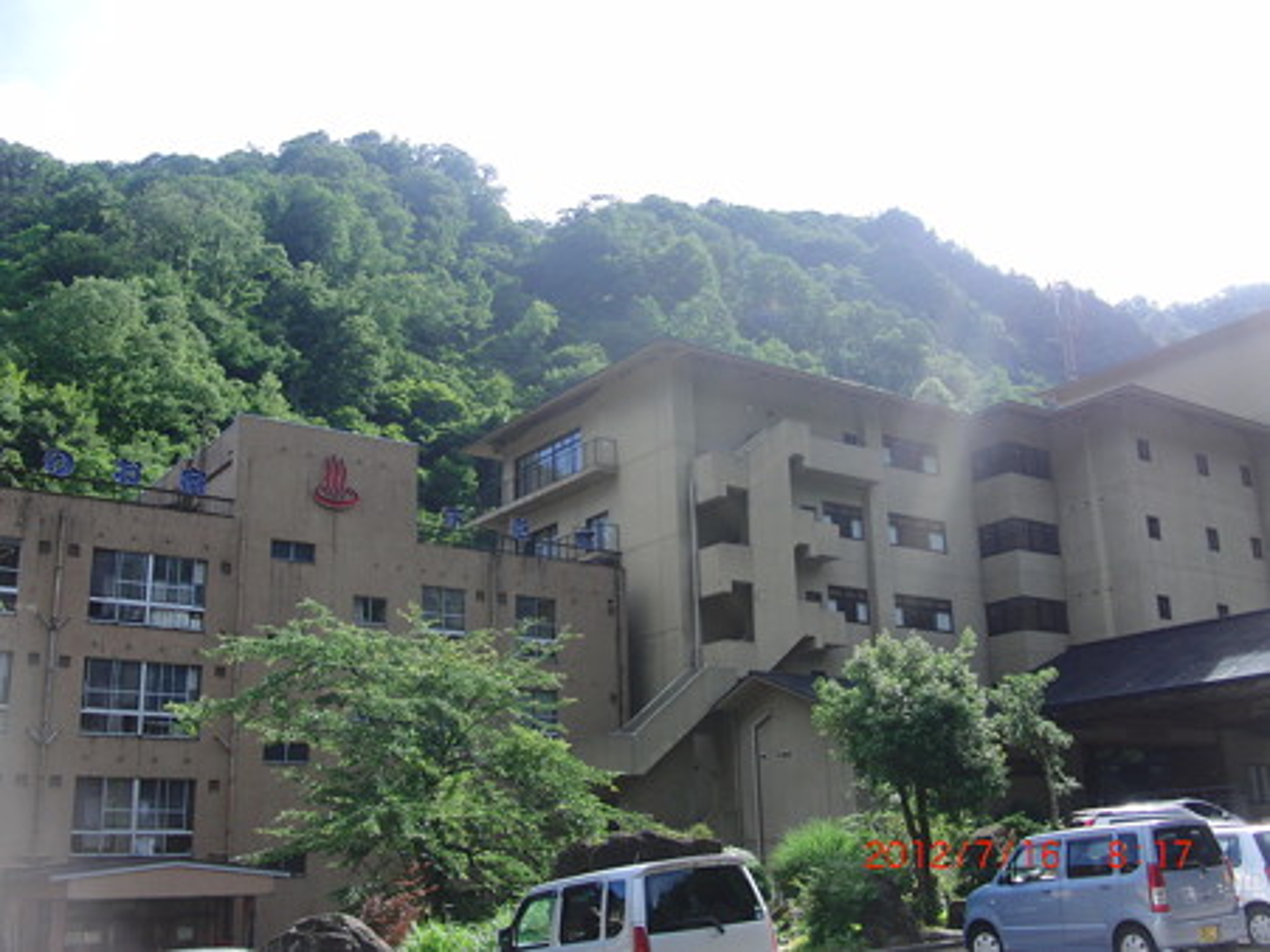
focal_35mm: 37
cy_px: 476
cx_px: 635
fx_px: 1357
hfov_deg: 50.2
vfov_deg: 38.6
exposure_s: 1/400
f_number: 3.6
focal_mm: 6.42
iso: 100
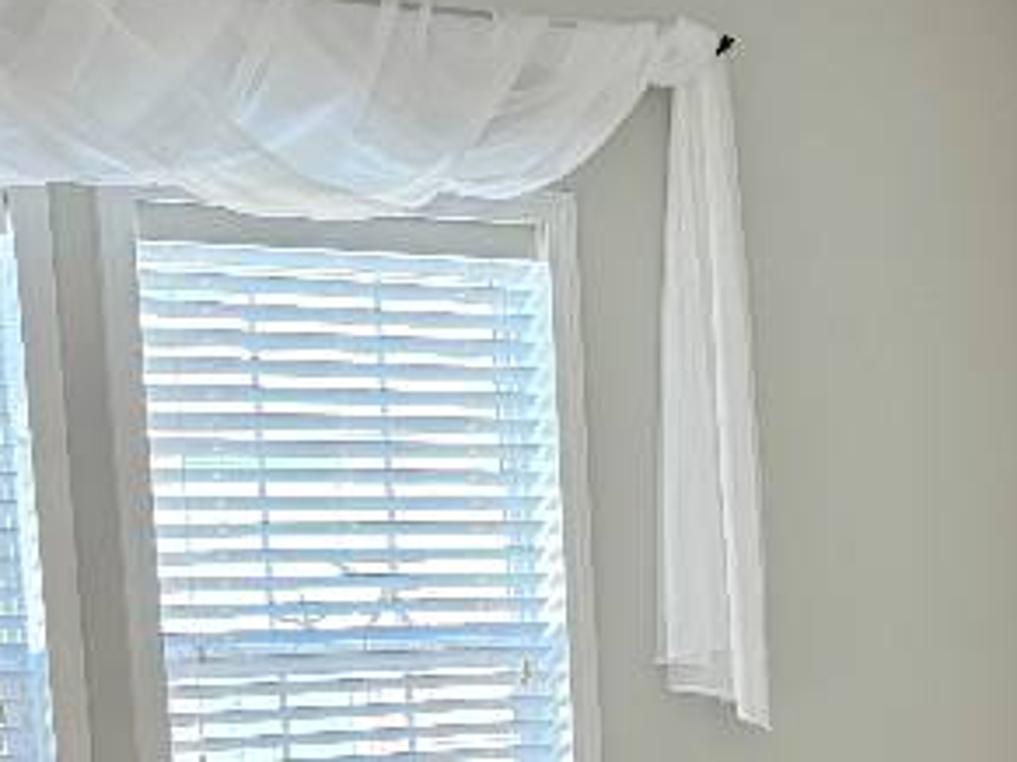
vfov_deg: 18.3
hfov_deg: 25.2
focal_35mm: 76
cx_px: 832
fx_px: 2232
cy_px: 925
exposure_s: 1/139
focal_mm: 5.96
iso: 125
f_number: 1.6
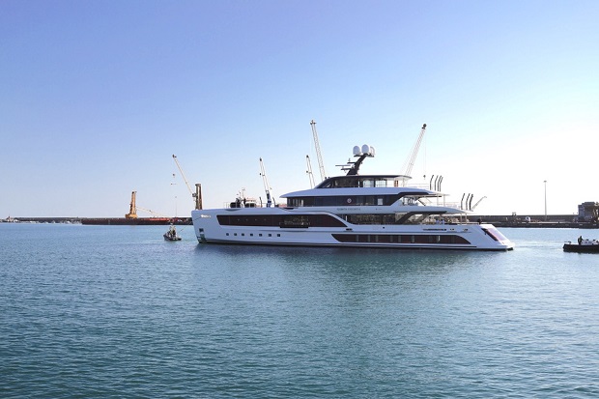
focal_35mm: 35
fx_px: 582
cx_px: 300
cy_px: 200
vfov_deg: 37.8
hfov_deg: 54.4
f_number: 11
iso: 100
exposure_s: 1/400
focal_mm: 35
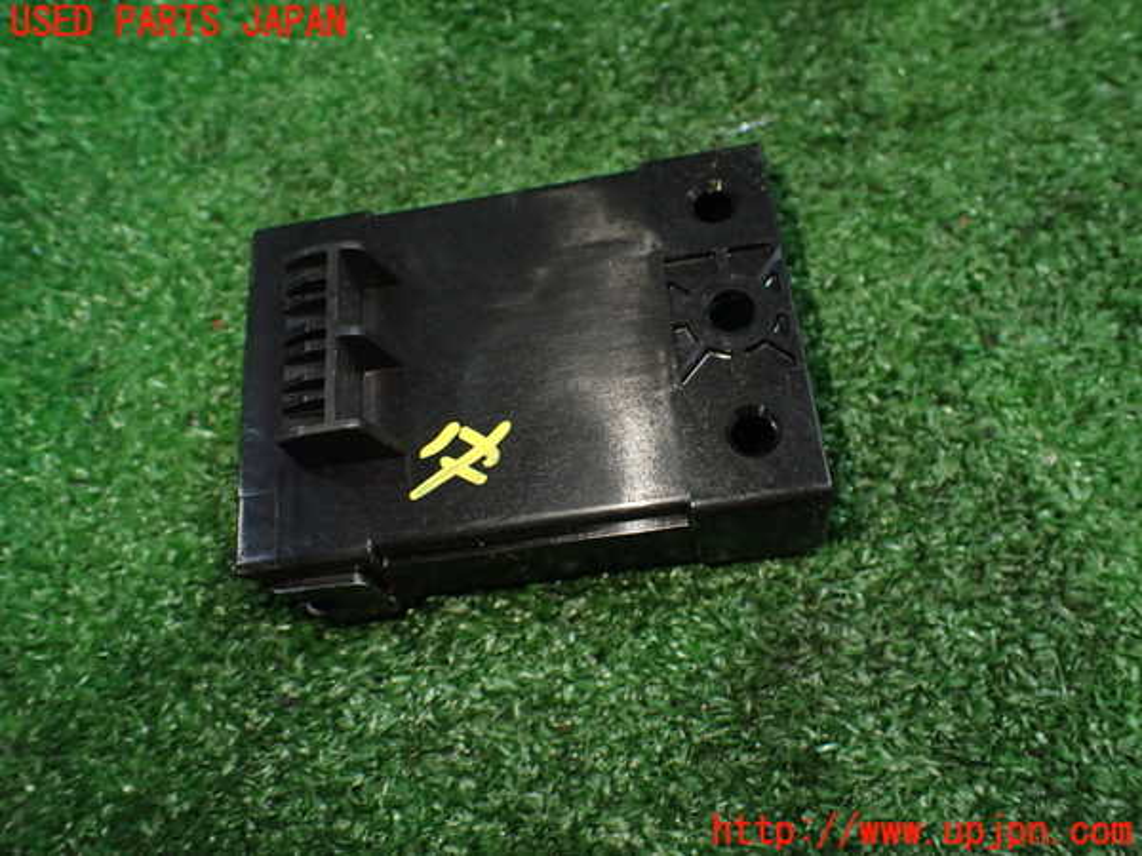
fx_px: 990
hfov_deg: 60.0
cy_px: 428
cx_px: 571
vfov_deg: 46.8
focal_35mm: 30
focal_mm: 5.4
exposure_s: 1/125
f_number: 2.3
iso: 640
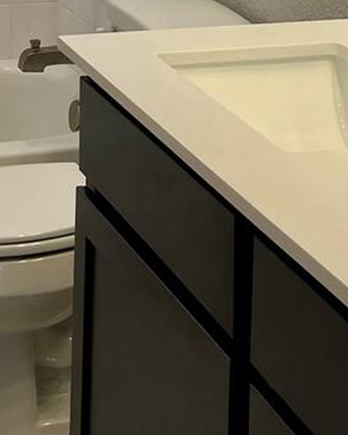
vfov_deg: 15.6
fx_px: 1428
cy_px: -264
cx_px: 97
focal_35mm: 111
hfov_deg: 13.9
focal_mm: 5.1
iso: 32
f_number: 1.6
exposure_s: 1/123
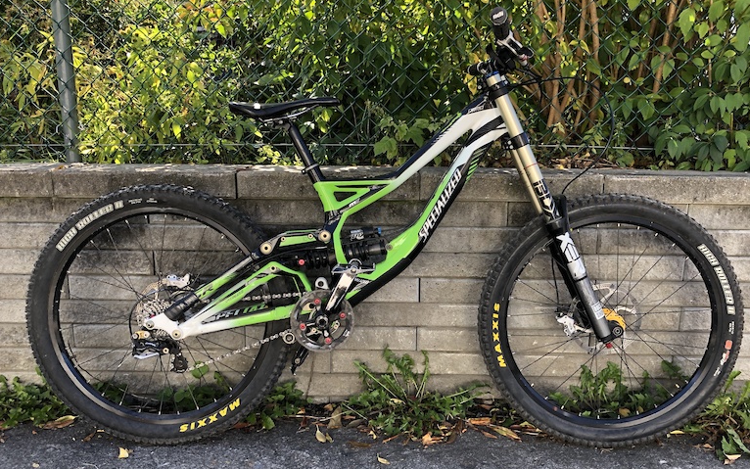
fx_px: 634
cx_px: 391
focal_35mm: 31
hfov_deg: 61.2
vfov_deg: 40.6
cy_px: 258
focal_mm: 3.99
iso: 20
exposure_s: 1/120
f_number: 1.8
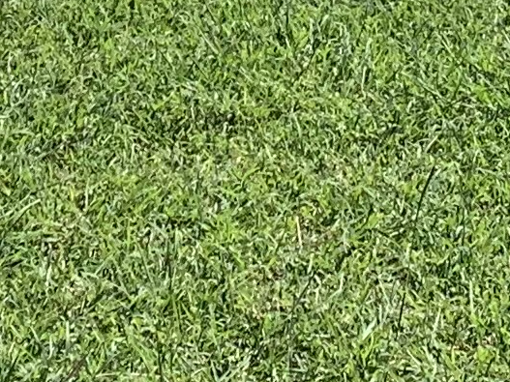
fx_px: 2931
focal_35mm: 199
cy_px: -767
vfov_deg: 6.7
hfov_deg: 9.9
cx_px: 192
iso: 25
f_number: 1.8
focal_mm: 4.25
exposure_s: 1/2681
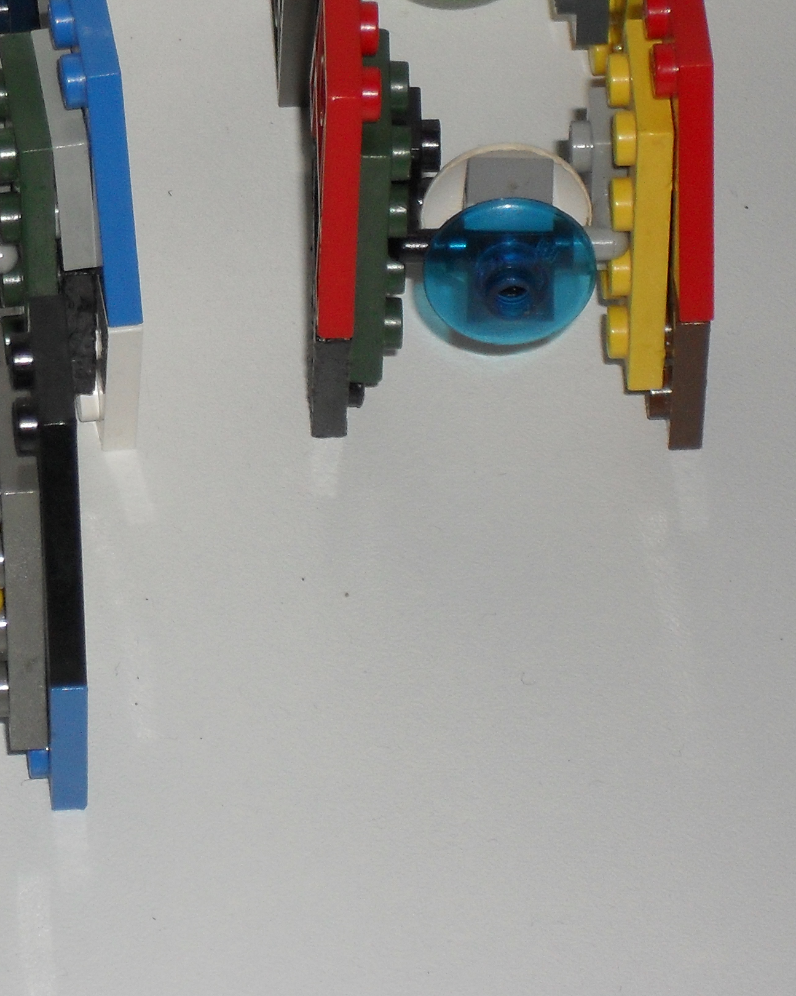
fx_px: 6803
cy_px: 199
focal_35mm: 231
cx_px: -31
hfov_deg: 6.7
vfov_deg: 8.4
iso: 100
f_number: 5.8
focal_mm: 18.9
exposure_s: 1/60
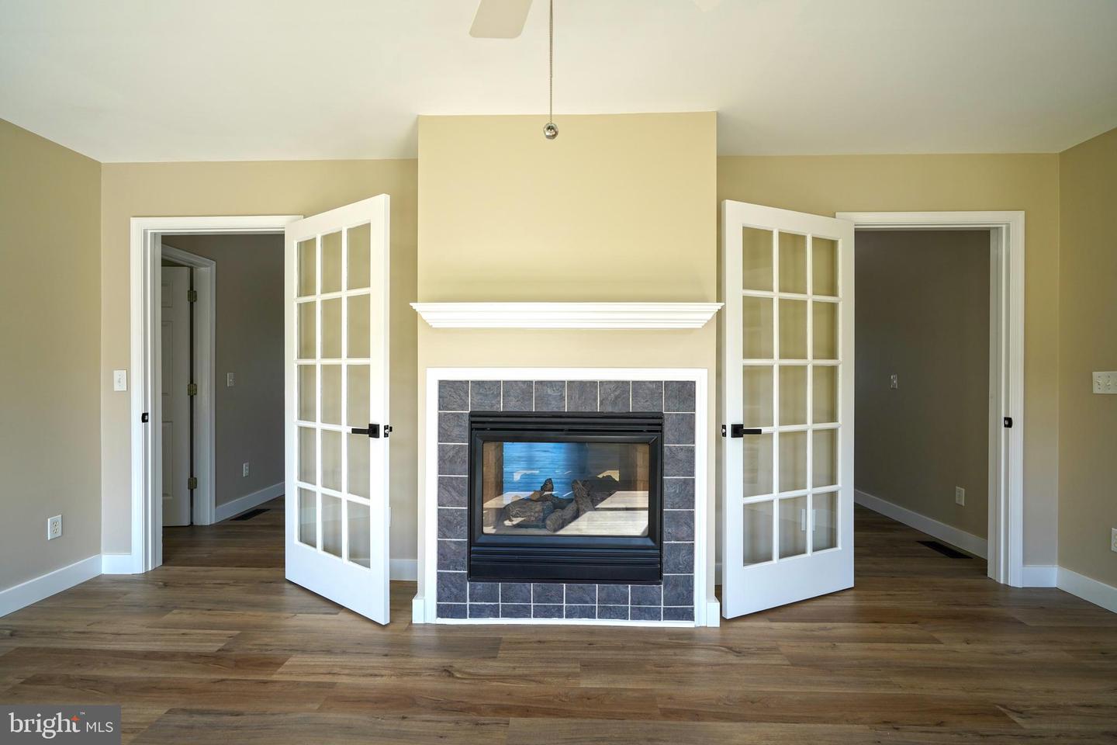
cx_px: 558
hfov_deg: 96.7
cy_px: 372
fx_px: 496
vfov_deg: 73.7
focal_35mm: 16
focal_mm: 16
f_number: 4
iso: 250
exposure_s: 1/160
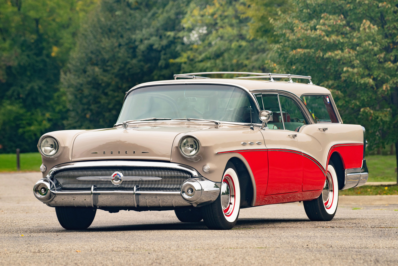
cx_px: 199
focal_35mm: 270
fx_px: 2986
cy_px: 133
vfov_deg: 5.1
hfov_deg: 7.6
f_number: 7.1
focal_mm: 270
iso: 640
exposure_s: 1/250
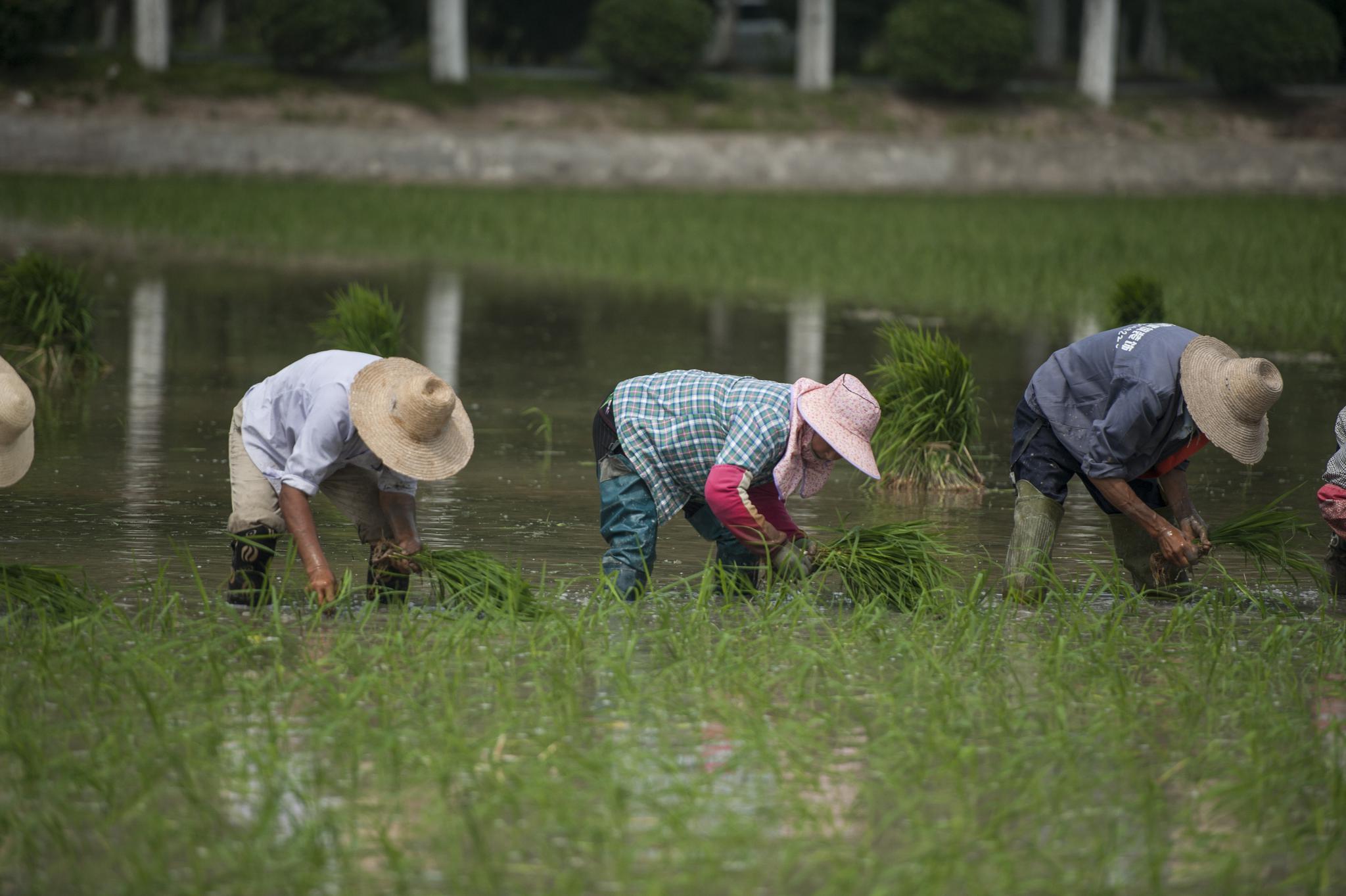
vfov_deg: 6.9
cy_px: 448
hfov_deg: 10.3
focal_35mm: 200
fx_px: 7473
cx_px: 673
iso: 160
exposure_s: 1/8000
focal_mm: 200
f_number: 2.8
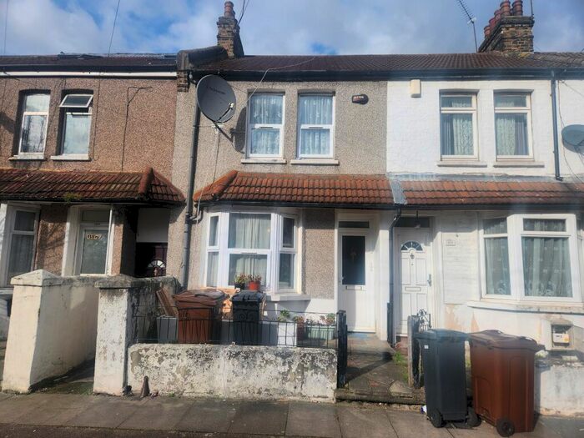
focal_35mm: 23
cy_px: 219
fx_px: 388
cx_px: 292
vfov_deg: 58.9
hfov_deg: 73.9
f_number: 1.8
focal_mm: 5.4
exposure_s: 1/2000
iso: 20
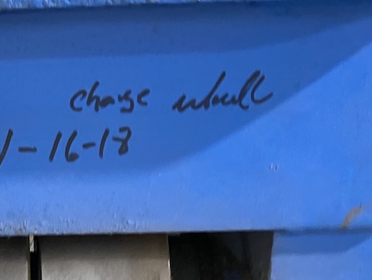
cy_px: 204
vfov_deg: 25.9
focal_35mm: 56
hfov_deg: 31.4
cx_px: -10
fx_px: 602
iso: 640
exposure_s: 1/30
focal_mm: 4.25
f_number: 1.8
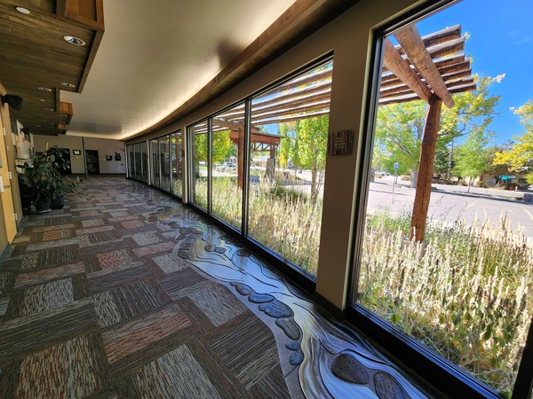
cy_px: 200
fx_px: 200
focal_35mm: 13
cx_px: 266
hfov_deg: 106.2
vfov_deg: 89.9
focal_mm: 2.2
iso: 80
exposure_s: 1/120
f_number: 2.2
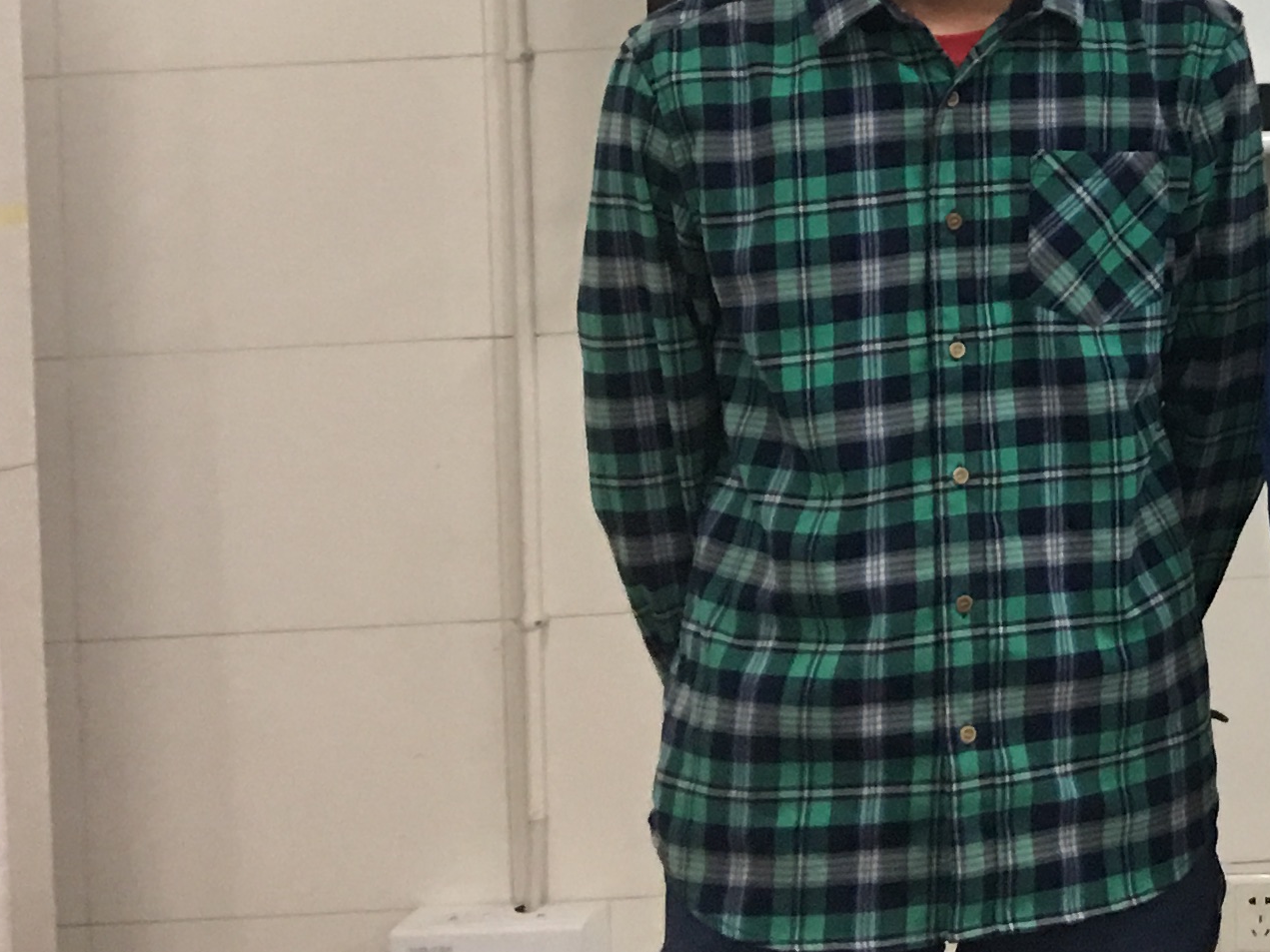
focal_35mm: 92
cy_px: -224
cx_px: 1905
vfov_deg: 15.4
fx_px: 3375
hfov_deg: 18.8
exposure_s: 1/17
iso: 80
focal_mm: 4.15
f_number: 2.2
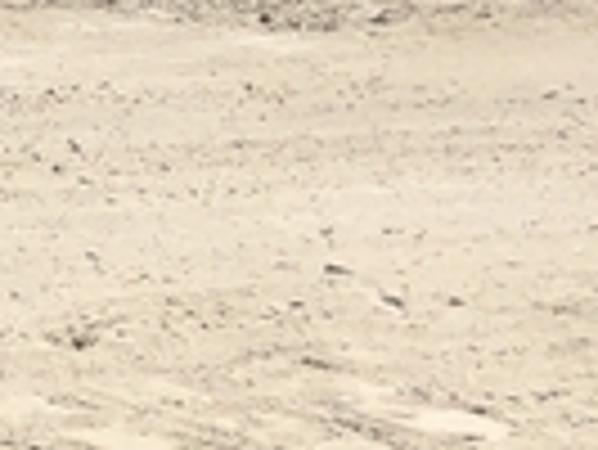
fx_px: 2905
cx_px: -1034
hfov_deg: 9.7
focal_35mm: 168
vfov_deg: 8.3
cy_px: -508
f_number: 1.8
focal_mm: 4
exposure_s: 1/3436
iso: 20
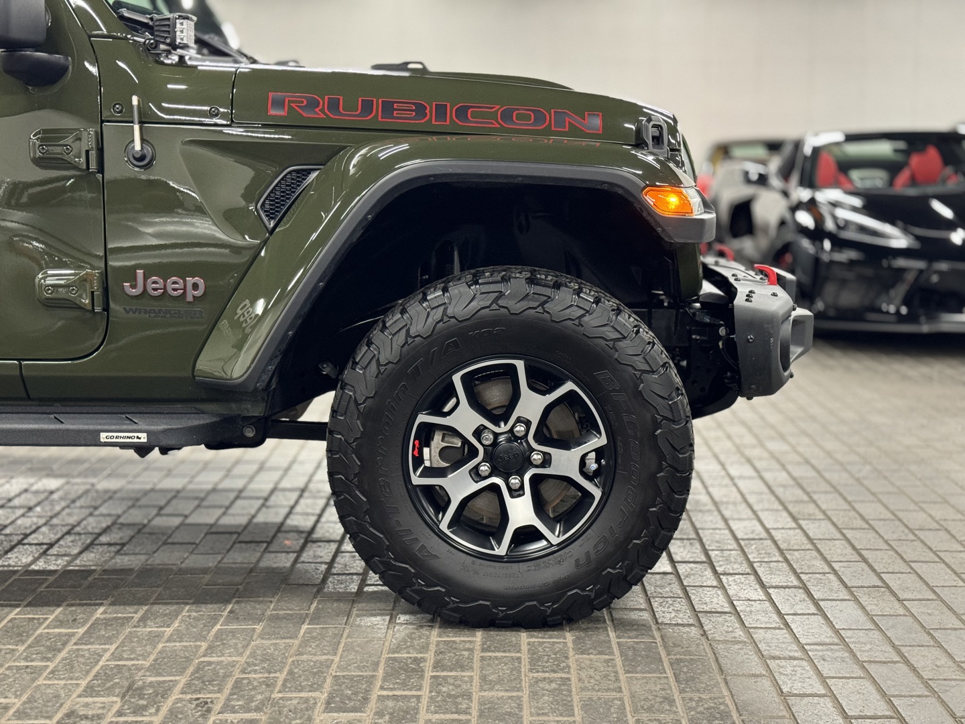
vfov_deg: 30.3
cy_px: 362
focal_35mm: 48
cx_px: 482
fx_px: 1338
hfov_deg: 39.7
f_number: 1.78
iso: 400
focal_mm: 6.86
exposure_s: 1/40
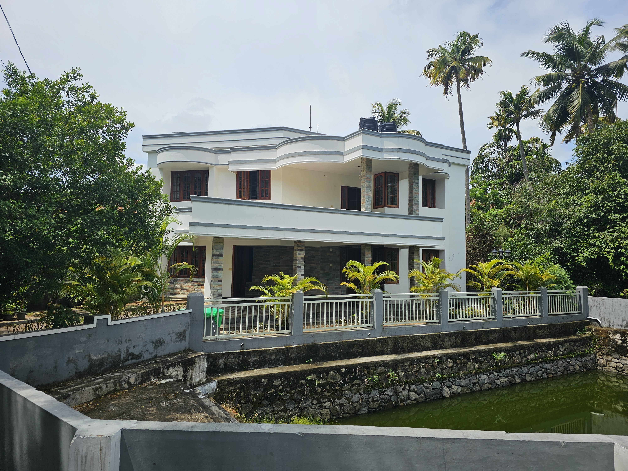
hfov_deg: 73.9
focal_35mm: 23
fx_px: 417
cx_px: 314
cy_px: 236
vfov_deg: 58.9
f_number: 1.7
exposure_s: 1/932
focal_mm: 6.3
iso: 10
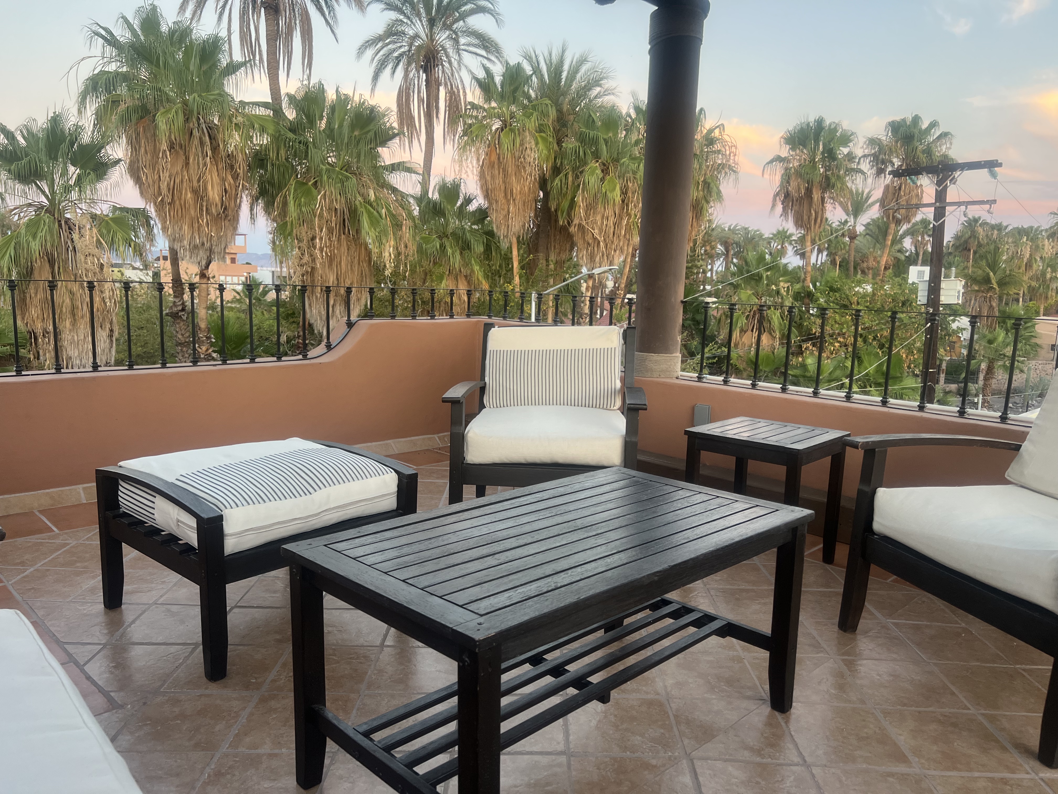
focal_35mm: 26
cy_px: 397
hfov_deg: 67.3
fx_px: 795
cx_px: 529
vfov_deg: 53.1
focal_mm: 5.7
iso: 125
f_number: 1.5
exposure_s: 1/114
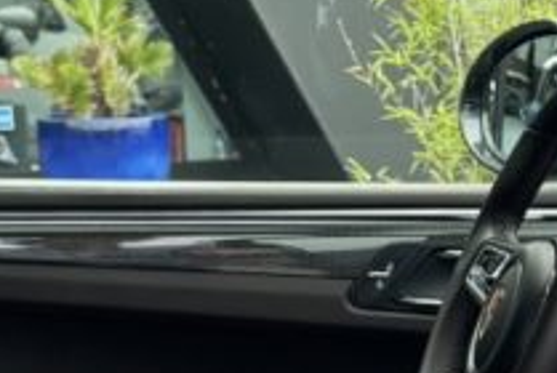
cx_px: 480
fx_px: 2216
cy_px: 583
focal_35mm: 143
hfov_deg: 14.2
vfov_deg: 9.3
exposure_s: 1/338
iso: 80
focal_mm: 6.76
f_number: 1.78
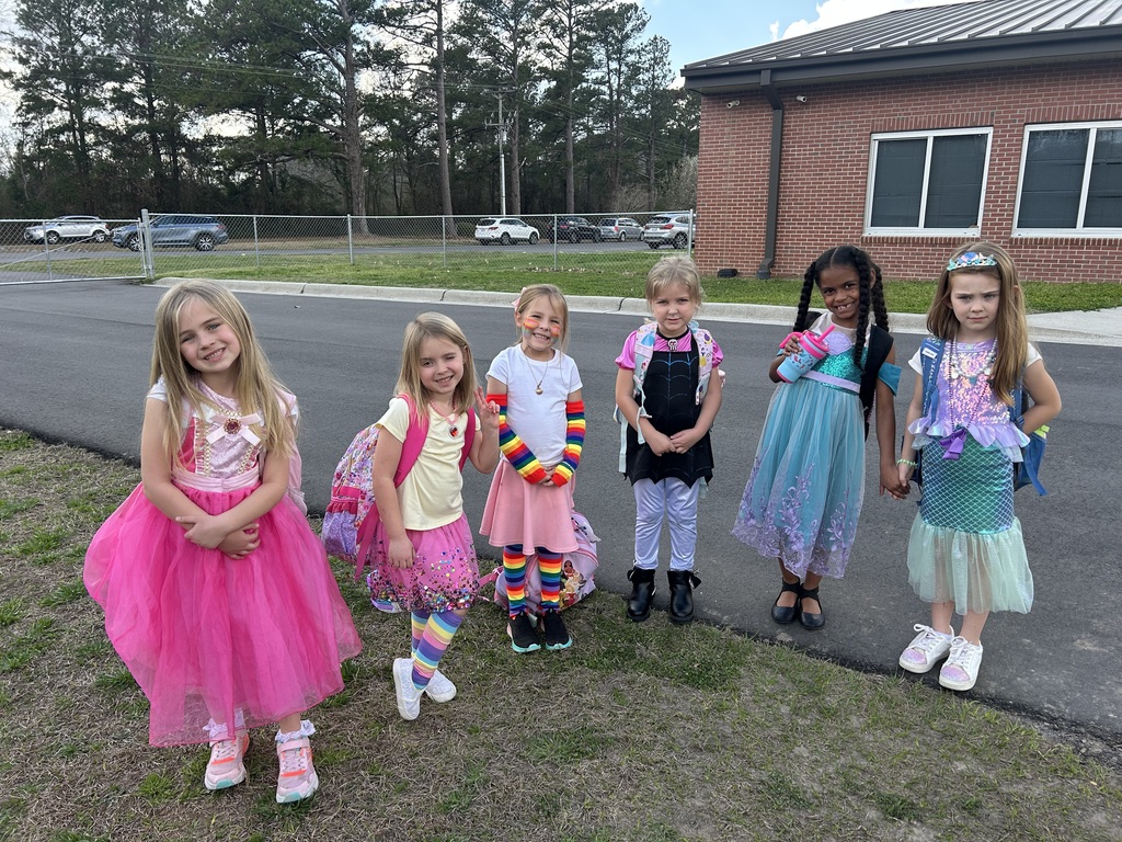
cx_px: 561
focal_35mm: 26
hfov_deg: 67.3
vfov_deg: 53.1
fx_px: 843
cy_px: 421
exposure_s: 1/728
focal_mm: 5.7
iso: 50
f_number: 1.5
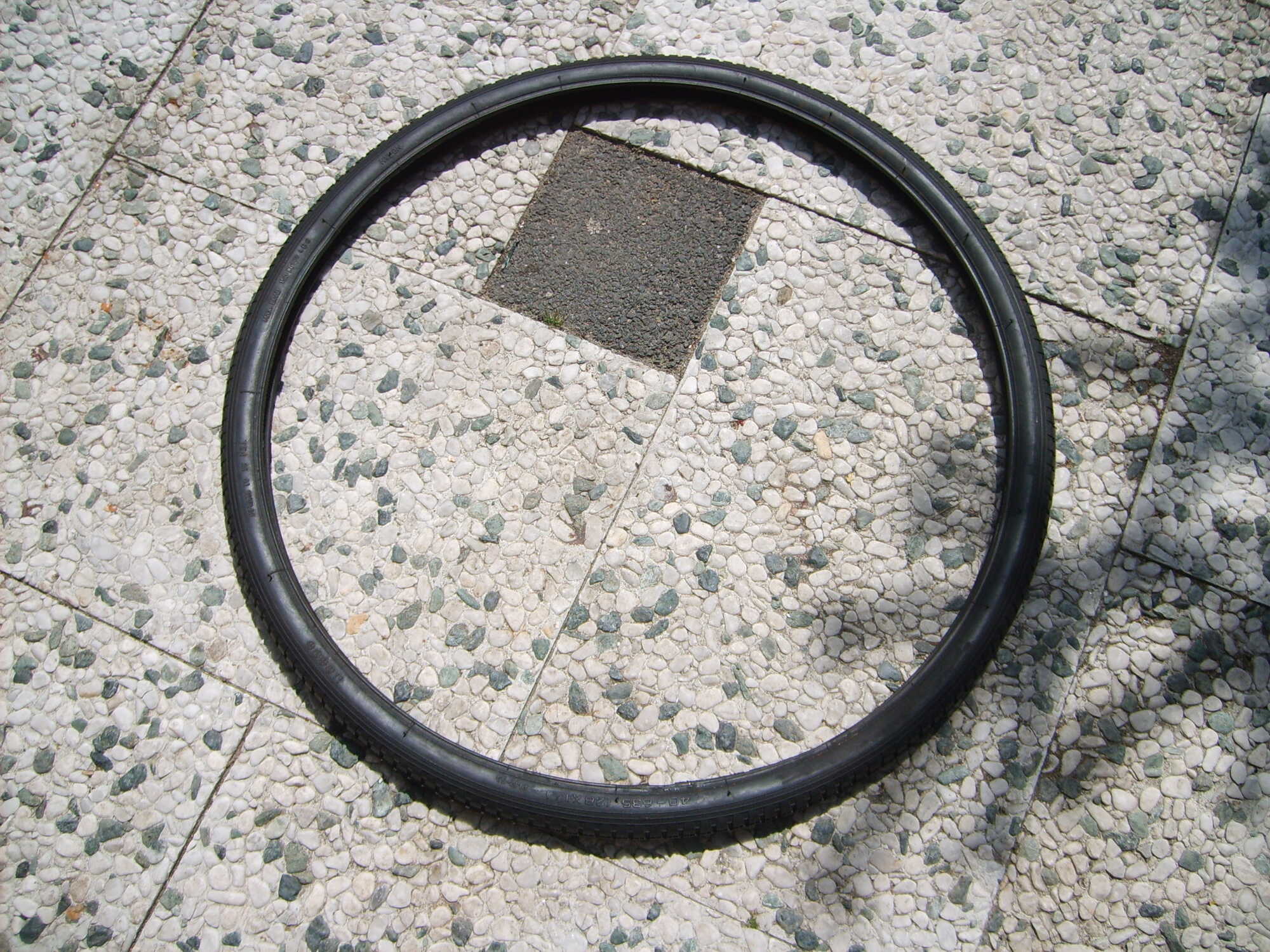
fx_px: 1284
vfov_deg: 40.7
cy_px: 476
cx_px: 635
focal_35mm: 35
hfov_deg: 52.6
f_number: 7.1
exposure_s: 1/350
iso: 50
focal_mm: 5.8
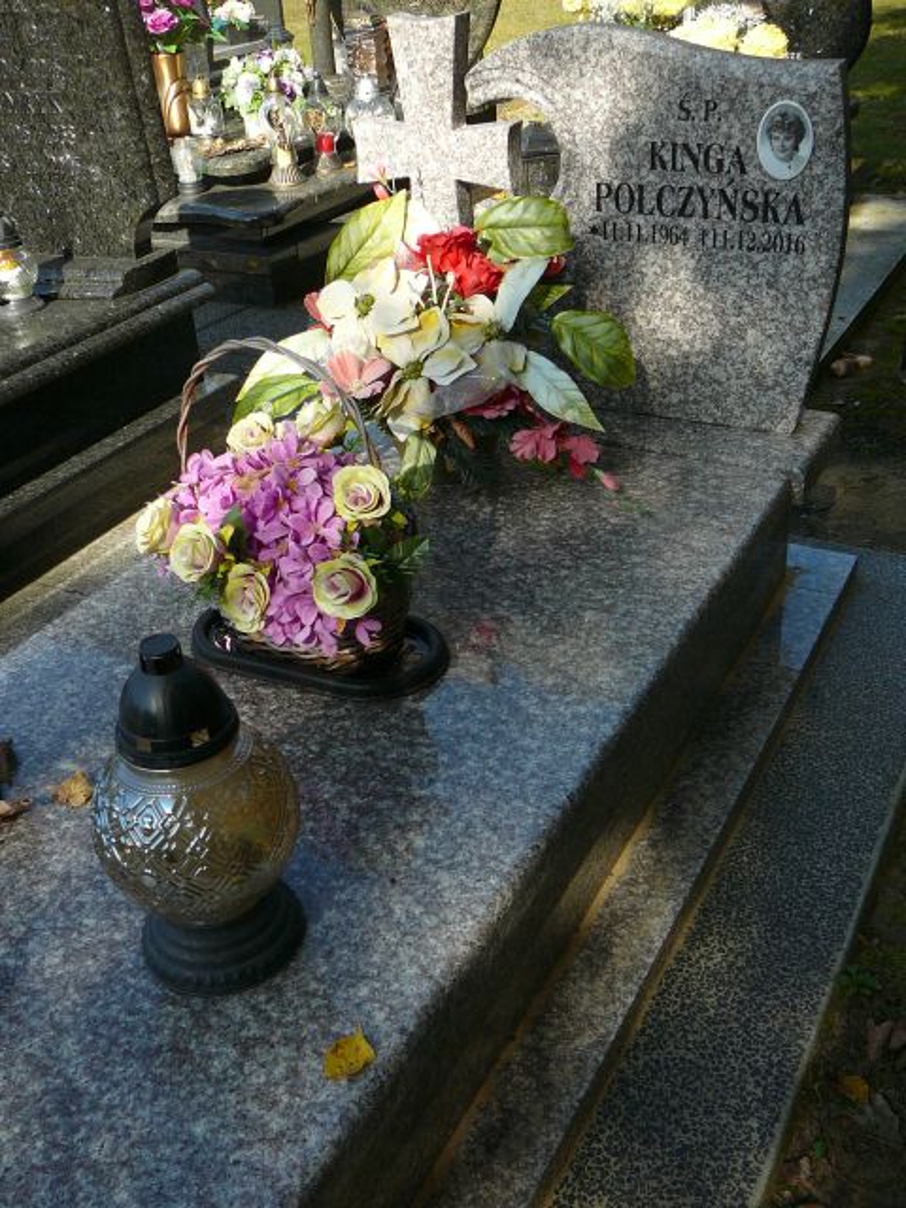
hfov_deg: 40.7
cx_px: 453
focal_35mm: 35
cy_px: 604
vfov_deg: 52.6
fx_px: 1221
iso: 80
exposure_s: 1/500
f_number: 2.8
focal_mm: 5.2
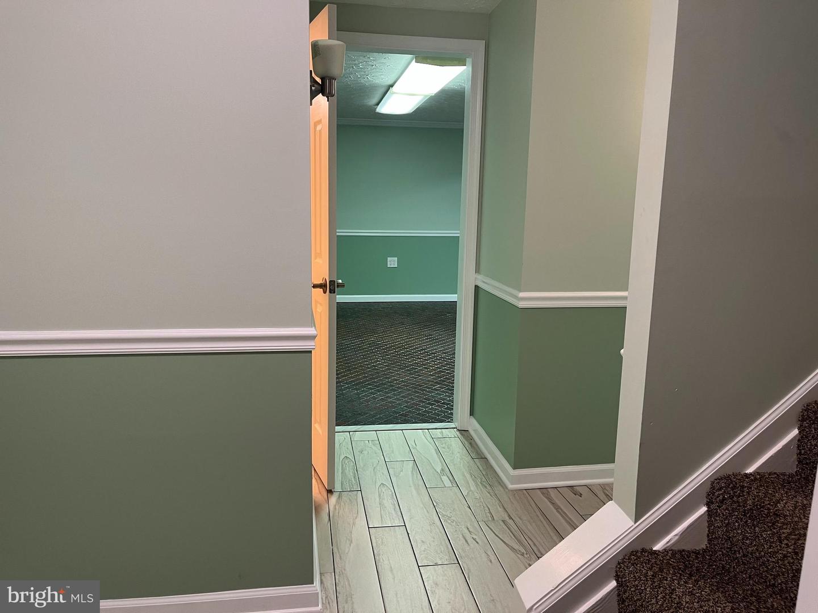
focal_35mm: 26
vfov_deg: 53.1
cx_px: 409
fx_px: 614
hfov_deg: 67.3
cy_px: 306
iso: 100
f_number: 1.6
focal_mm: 5.1
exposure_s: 1/60
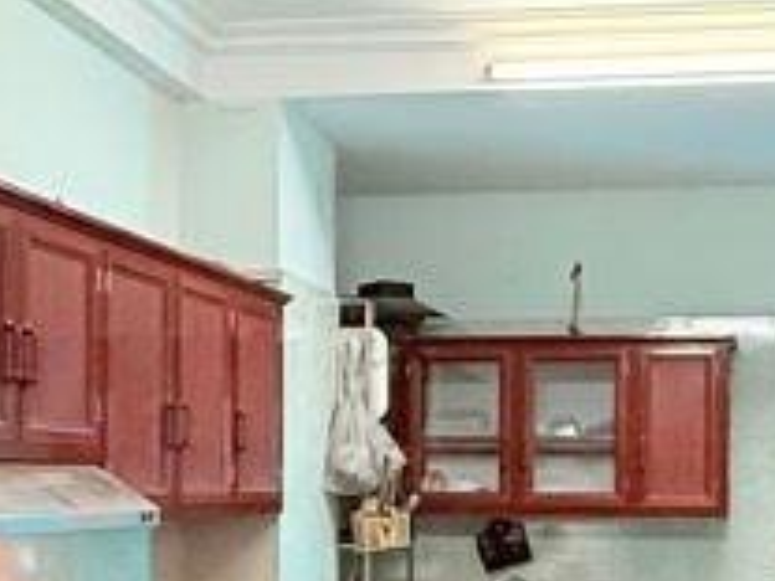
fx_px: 1545
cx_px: 525
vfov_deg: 20.8
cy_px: 529
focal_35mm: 69
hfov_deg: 28.0
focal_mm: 2.22
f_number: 2.2
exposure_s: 1/50
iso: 500
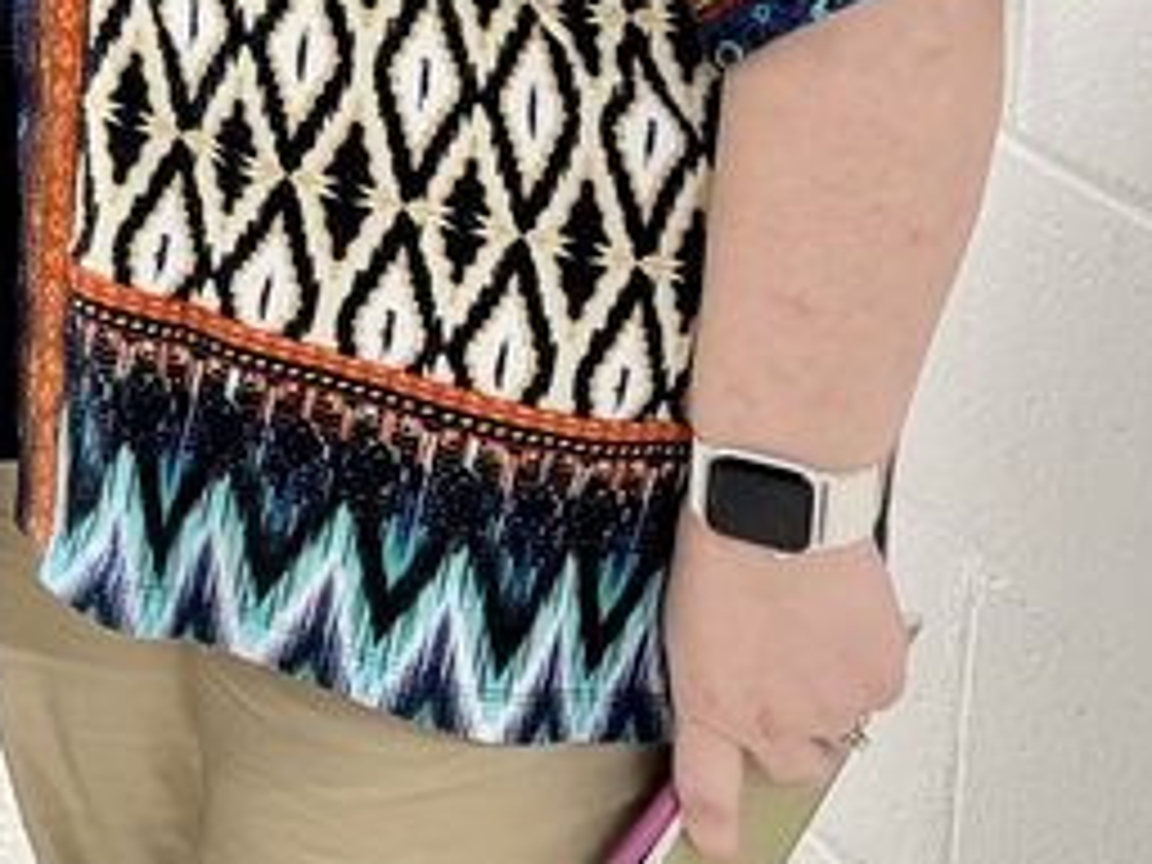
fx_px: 3461
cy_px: -542
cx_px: -882
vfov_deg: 13.2
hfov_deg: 16.1
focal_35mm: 104
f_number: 1.6
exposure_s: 1/60
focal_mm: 5.96
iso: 100
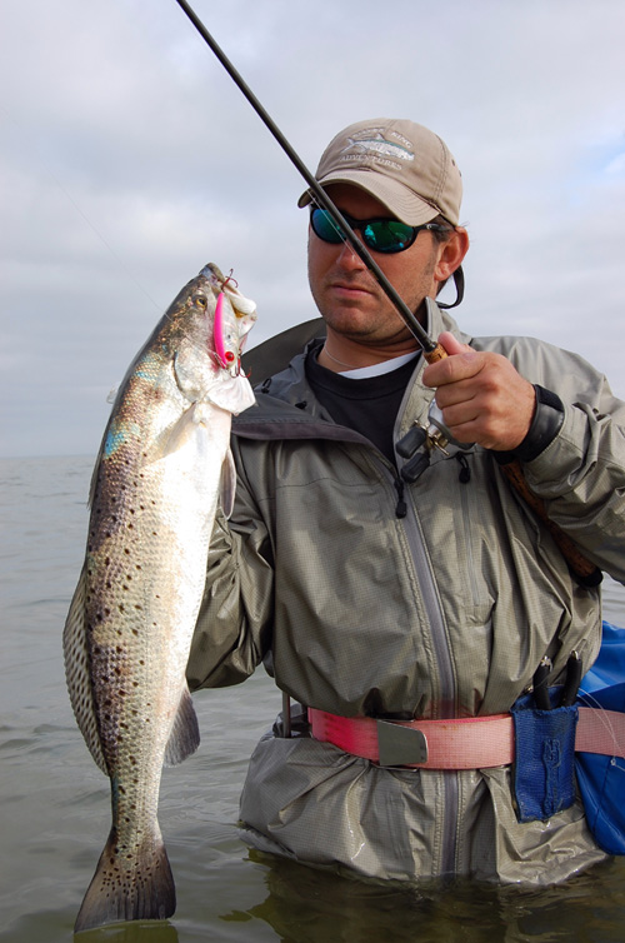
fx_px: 1215
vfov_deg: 42.4
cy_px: 472
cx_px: 312
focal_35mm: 46
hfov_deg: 28.8
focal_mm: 31
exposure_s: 1/250
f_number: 8
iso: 200
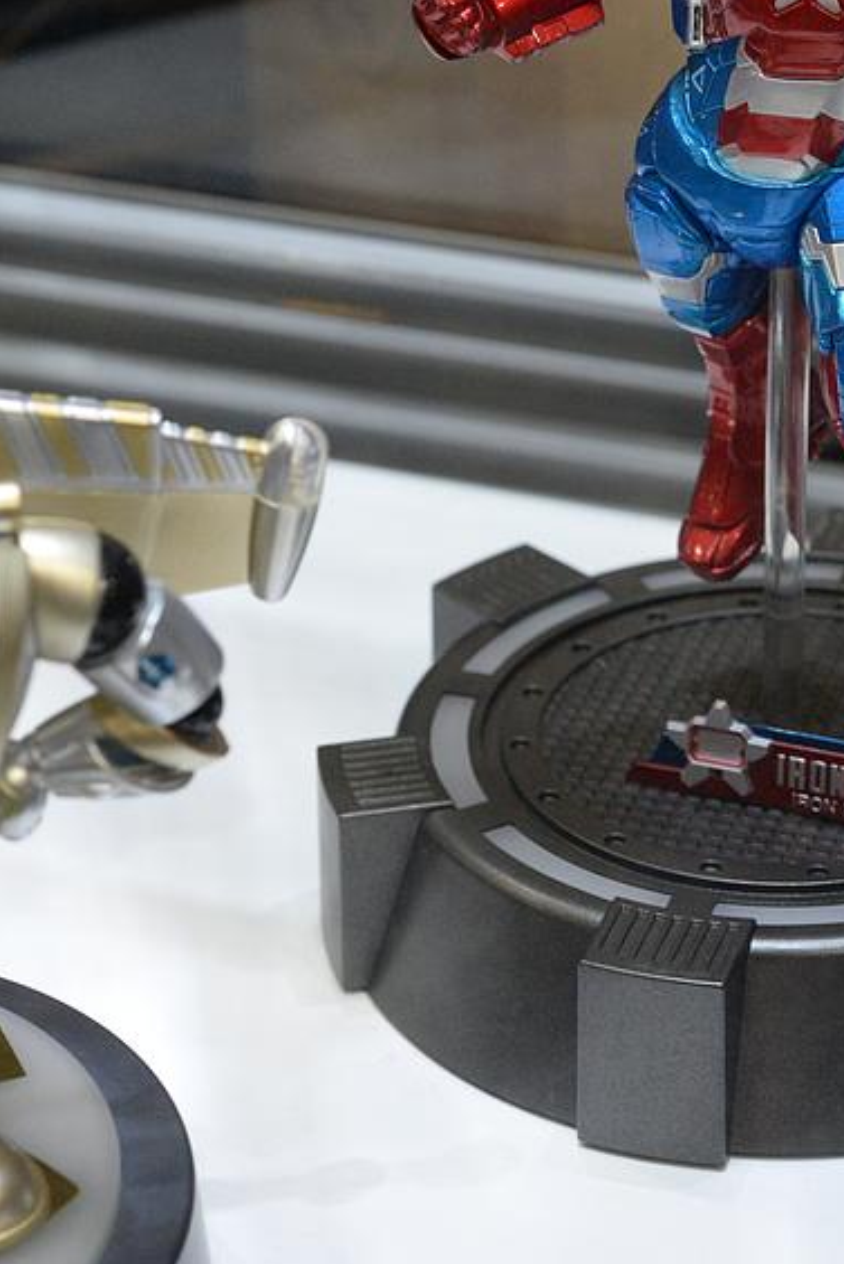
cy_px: 295
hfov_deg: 12.8
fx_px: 3725
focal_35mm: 106
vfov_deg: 19.1
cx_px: 819
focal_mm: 50
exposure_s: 1/100
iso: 3200
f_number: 6.3
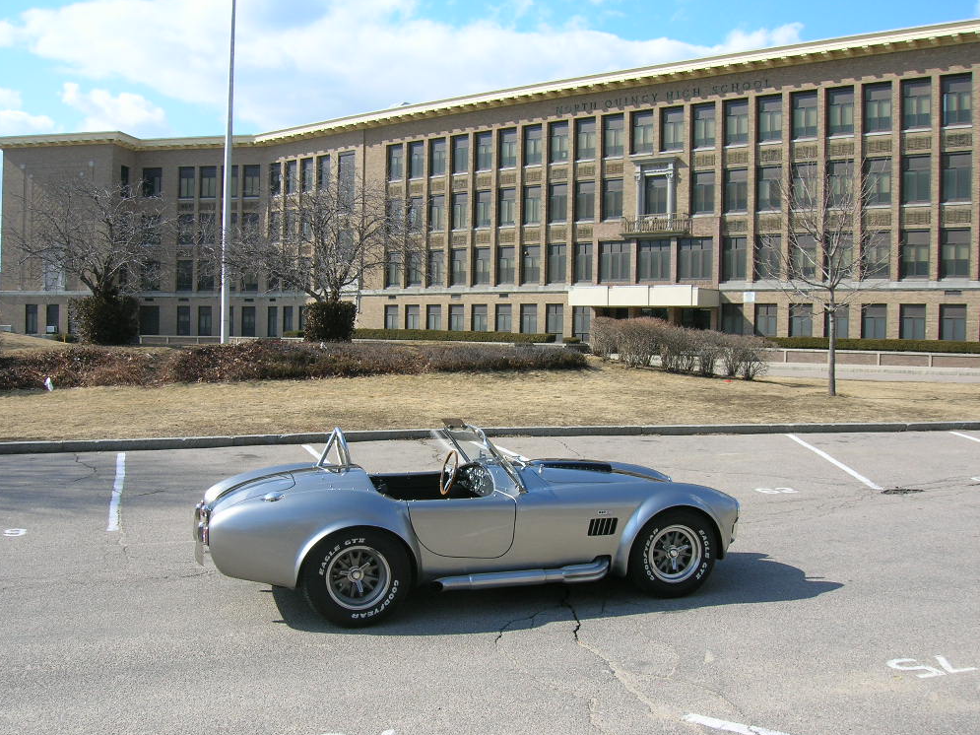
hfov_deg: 52.6
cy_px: 368
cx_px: 484
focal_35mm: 35
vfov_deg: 40.7
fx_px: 991
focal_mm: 5.7
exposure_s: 1/283
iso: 50
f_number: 4.9
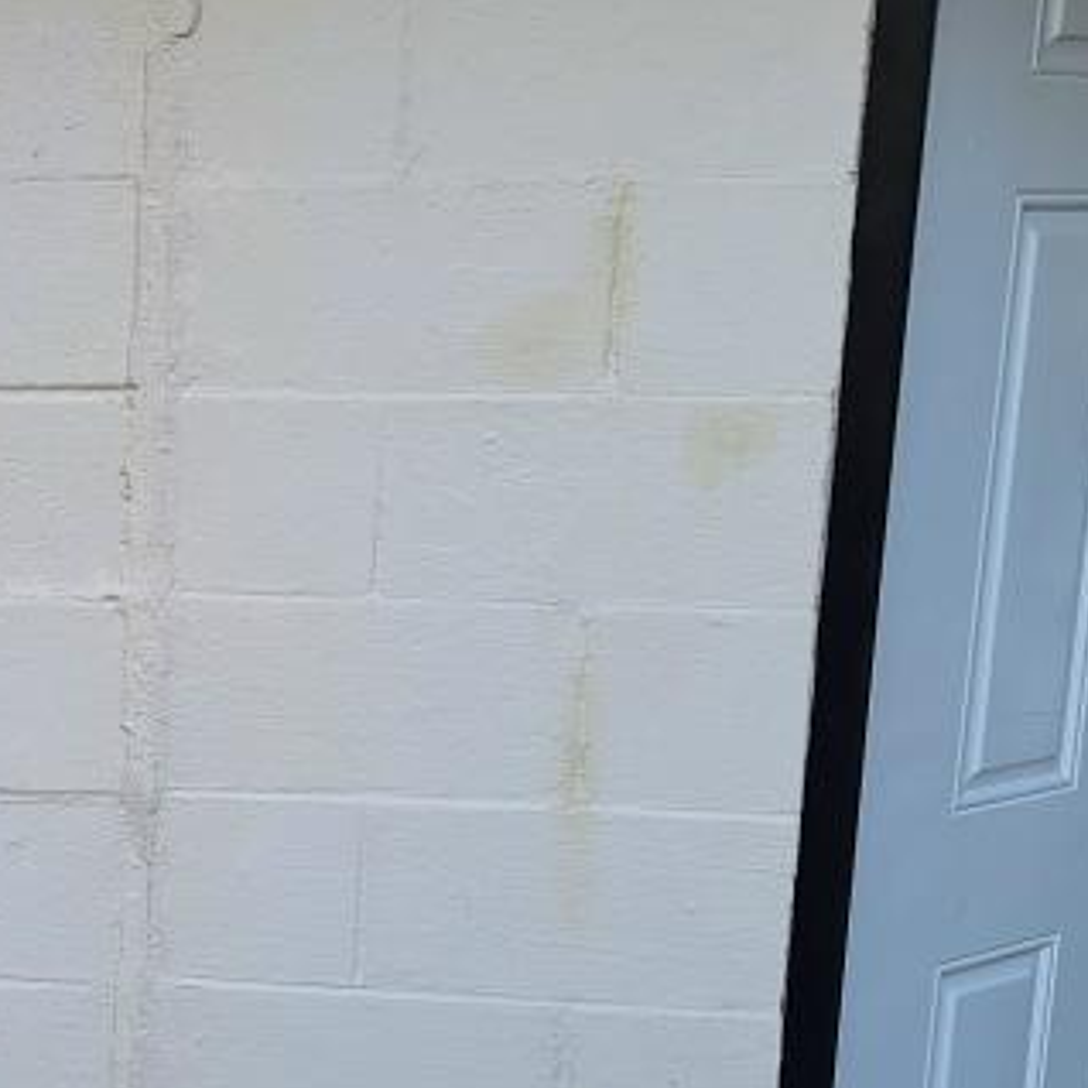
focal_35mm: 64
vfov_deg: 26.7
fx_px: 2276
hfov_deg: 24.5
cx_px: -195
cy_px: 729
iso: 40
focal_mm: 5.54
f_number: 1.8
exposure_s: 1/160
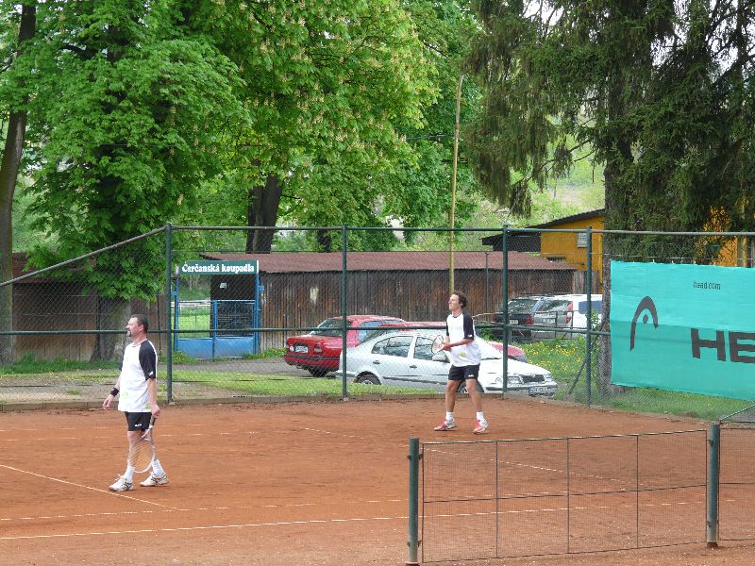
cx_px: 378
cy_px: 283
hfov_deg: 17.3
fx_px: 2486
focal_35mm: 114
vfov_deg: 13.0
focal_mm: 18.8
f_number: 3.6
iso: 100
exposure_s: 1/80
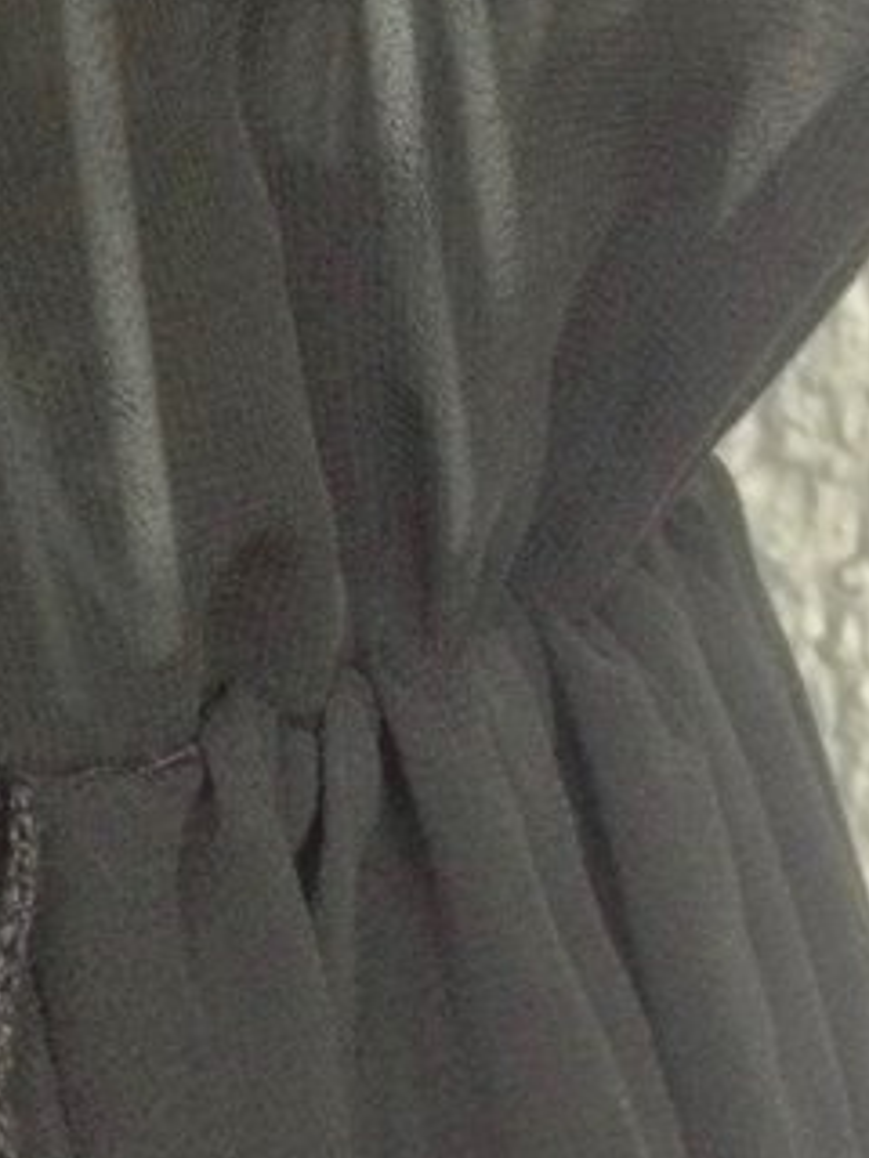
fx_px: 4887
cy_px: 1344
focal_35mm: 146
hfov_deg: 10.0
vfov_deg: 13.2
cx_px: -123
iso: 250
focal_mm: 4.28
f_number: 2.4
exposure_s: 1/20
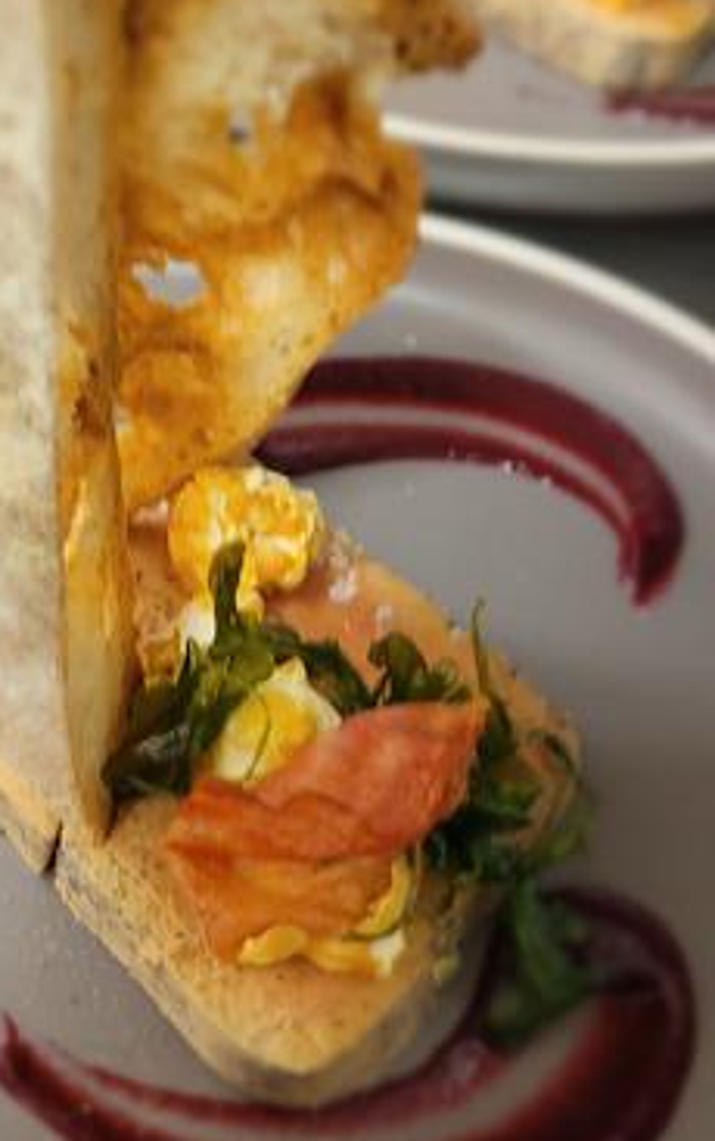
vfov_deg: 44.3
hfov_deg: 28.2
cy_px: 619
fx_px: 1400
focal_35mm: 45
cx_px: 171
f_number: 1.8
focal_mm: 5.4
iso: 320
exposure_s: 1/17
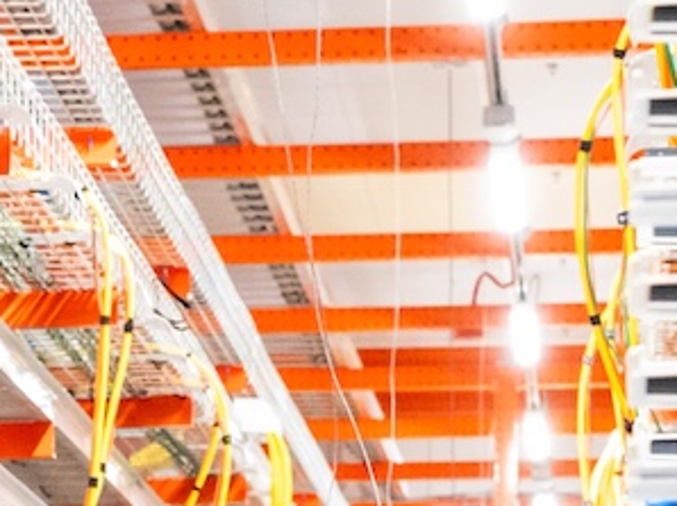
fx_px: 4241
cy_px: 1189
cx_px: -89
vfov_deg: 6.5
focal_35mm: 217
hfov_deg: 9.0
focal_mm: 35
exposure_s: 1/125
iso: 6400
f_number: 4.8
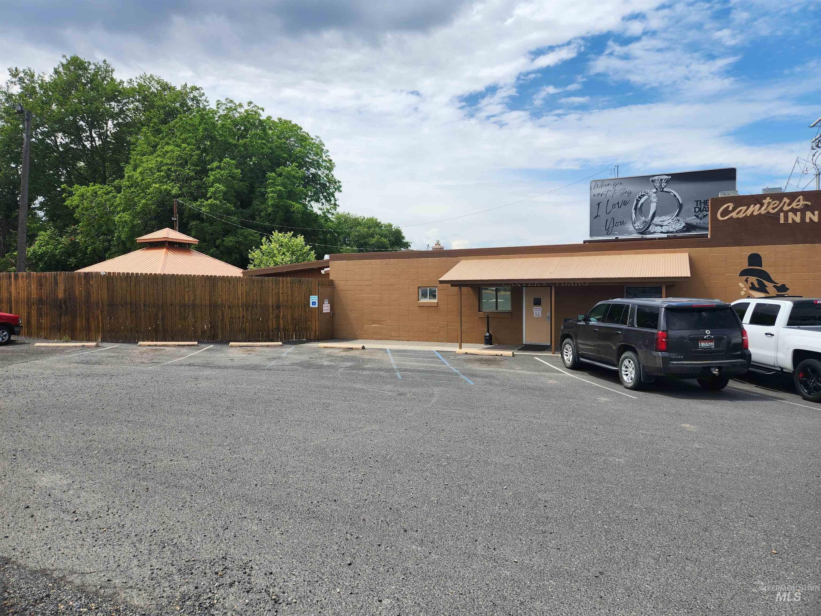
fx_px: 545
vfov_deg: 58.9
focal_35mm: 23
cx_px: 410
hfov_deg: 73.9
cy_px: 308
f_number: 1.8
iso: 20
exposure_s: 1/1829
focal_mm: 5.4
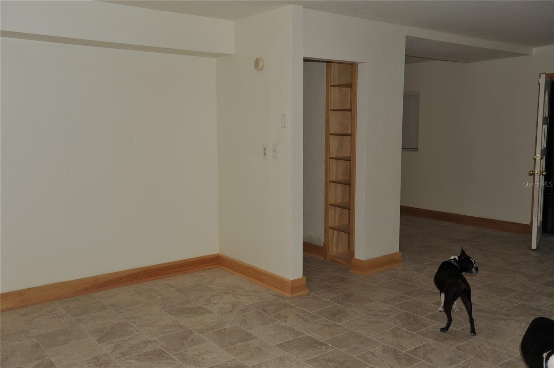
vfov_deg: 41.0
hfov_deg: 58.8
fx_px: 492
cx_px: 277
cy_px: 184
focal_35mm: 32
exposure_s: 1/160
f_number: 9
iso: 200
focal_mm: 32
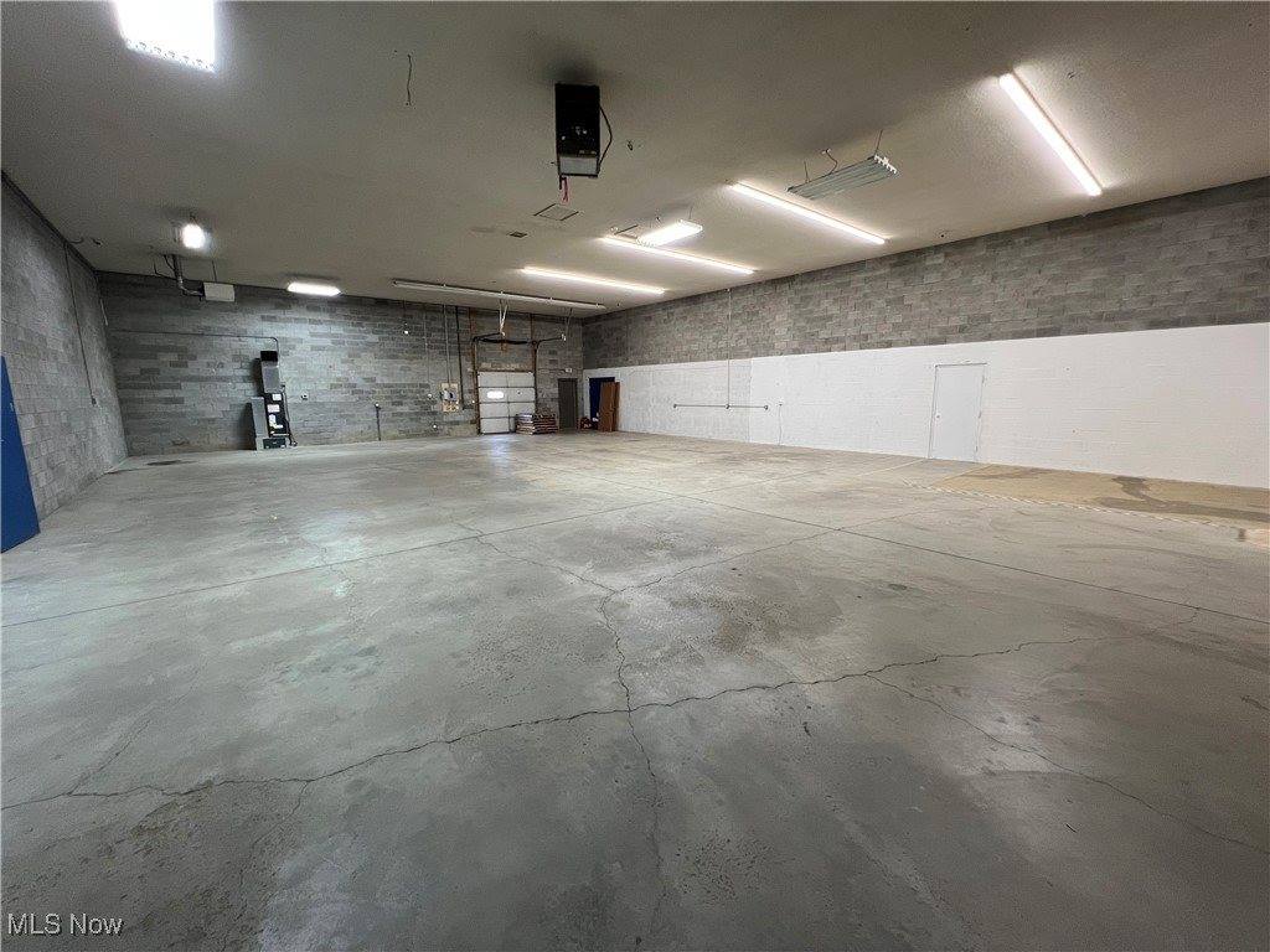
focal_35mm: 13
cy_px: 476
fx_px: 477
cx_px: 635
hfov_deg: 106.2
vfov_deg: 89.9
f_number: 1.8
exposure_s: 1/120
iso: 250
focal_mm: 1.57
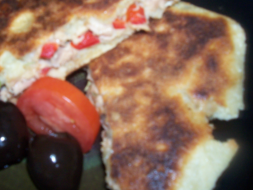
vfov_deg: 30.2
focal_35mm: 48
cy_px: 76
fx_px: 351
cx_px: 87
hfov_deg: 39.2
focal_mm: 5.6
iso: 140
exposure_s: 1/112
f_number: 2.7
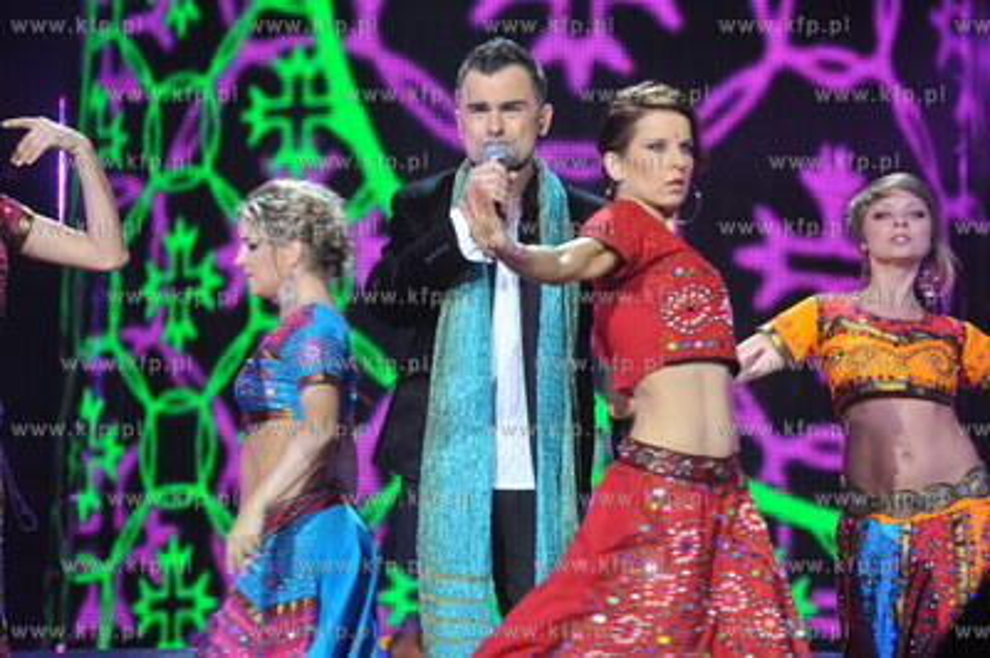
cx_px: 495
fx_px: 4808
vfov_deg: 7.8
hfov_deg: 11.8
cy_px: 329
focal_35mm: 175
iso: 3200
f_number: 5.6
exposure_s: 1/200
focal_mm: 175
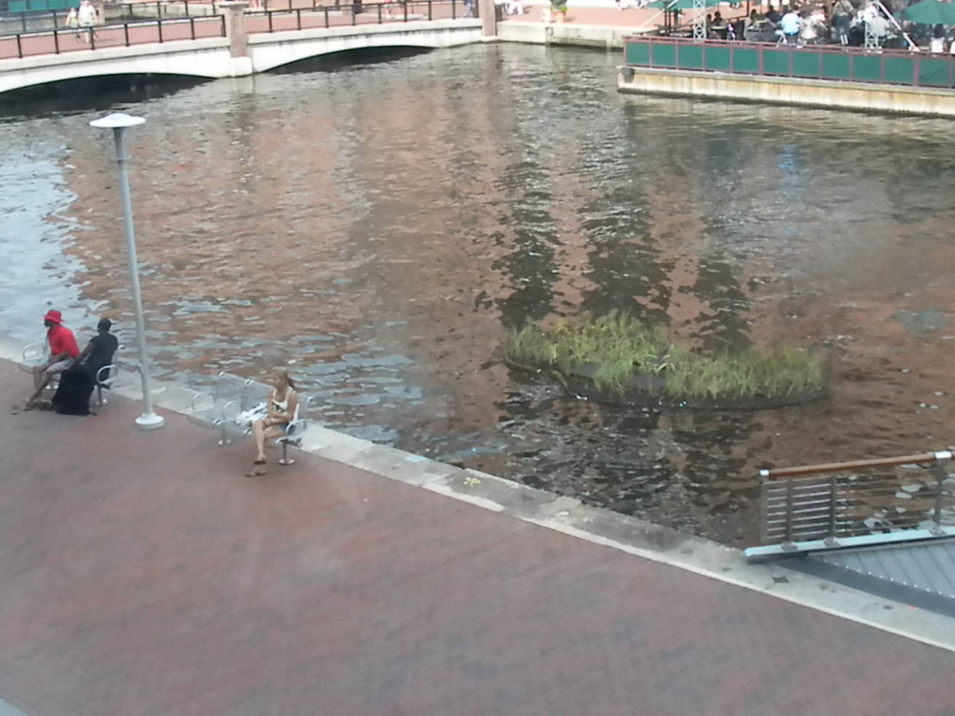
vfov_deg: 22.9
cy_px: 301
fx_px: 1766
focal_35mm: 64
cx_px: 550
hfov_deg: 30.2
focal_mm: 9.1
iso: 640
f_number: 11
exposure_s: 1/100
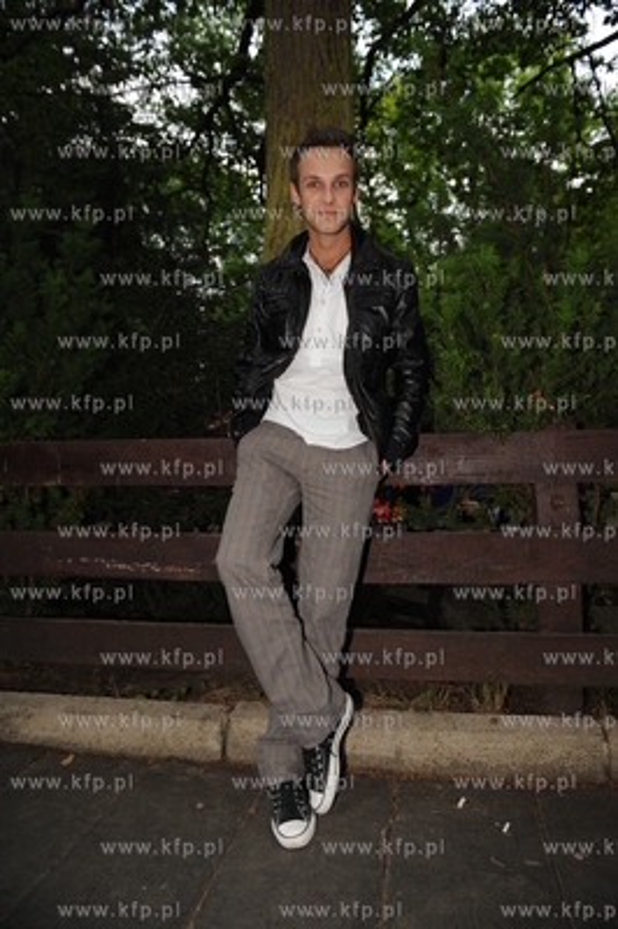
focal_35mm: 24
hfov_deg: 53.1
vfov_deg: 73.8
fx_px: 619
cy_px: 464
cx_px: 309
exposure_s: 1/100
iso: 800
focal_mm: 24
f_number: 4
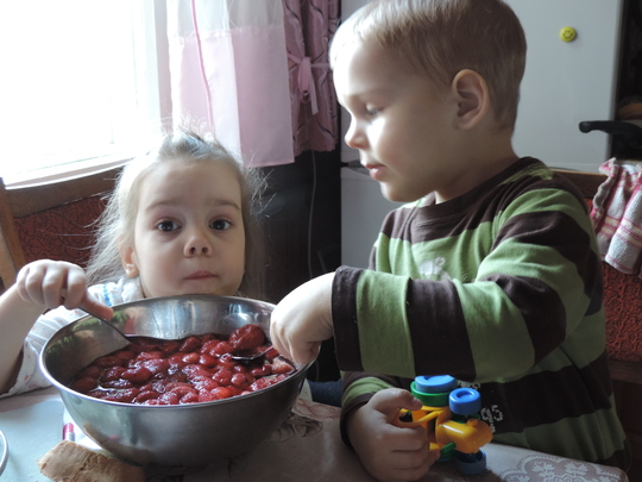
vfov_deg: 36.0
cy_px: 241
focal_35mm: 40
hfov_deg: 46.8
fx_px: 742
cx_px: 321
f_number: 3.3
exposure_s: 1/30
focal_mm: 7.1
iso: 400
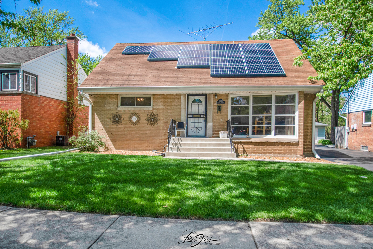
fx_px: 228
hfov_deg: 78.6
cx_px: 186
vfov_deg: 57.2
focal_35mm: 22
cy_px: 124
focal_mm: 15
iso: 400
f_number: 8
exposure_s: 1/1250
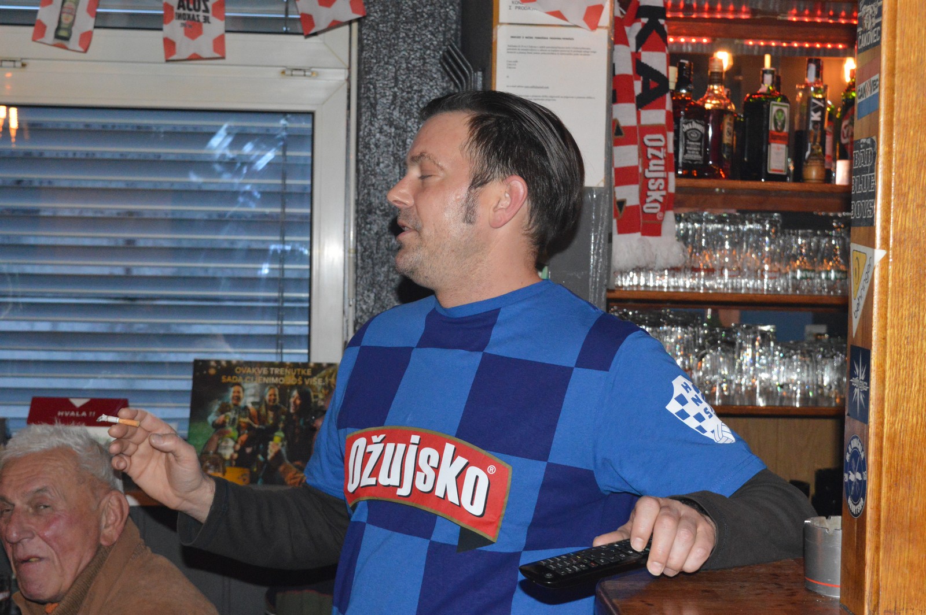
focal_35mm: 60
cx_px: 463
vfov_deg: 22.6
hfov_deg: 33.4
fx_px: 1542
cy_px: 308
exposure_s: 1/60
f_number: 7.1
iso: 3200
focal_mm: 40
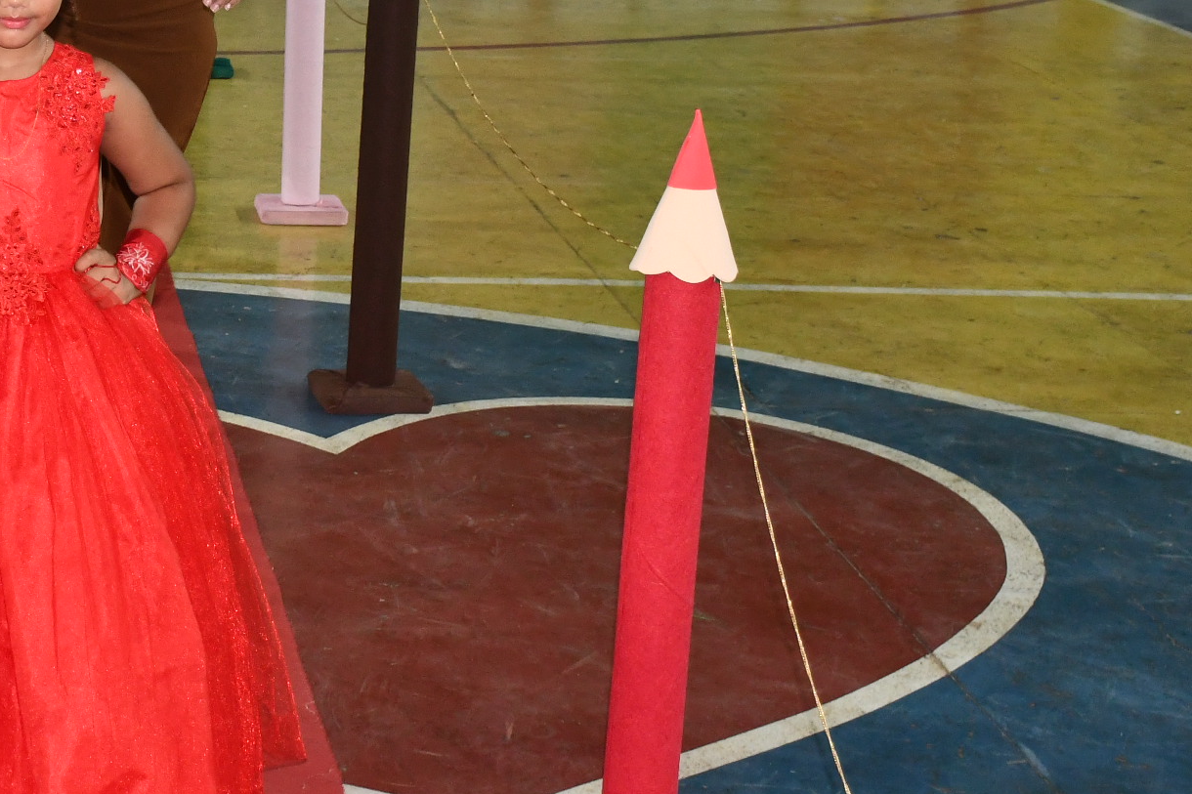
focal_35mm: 89
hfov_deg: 22.1
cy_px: 148
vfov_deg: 15.2
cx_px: 20
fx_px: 2946
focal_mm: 26
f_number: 3.8
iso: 1000
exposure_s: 1/60
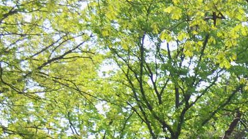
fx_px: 1288
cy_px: 389
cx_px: 522
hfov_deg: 10.1
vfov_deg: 5.8
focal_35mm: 196
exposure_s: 1/160
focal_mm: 24
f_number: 6.3
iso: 100
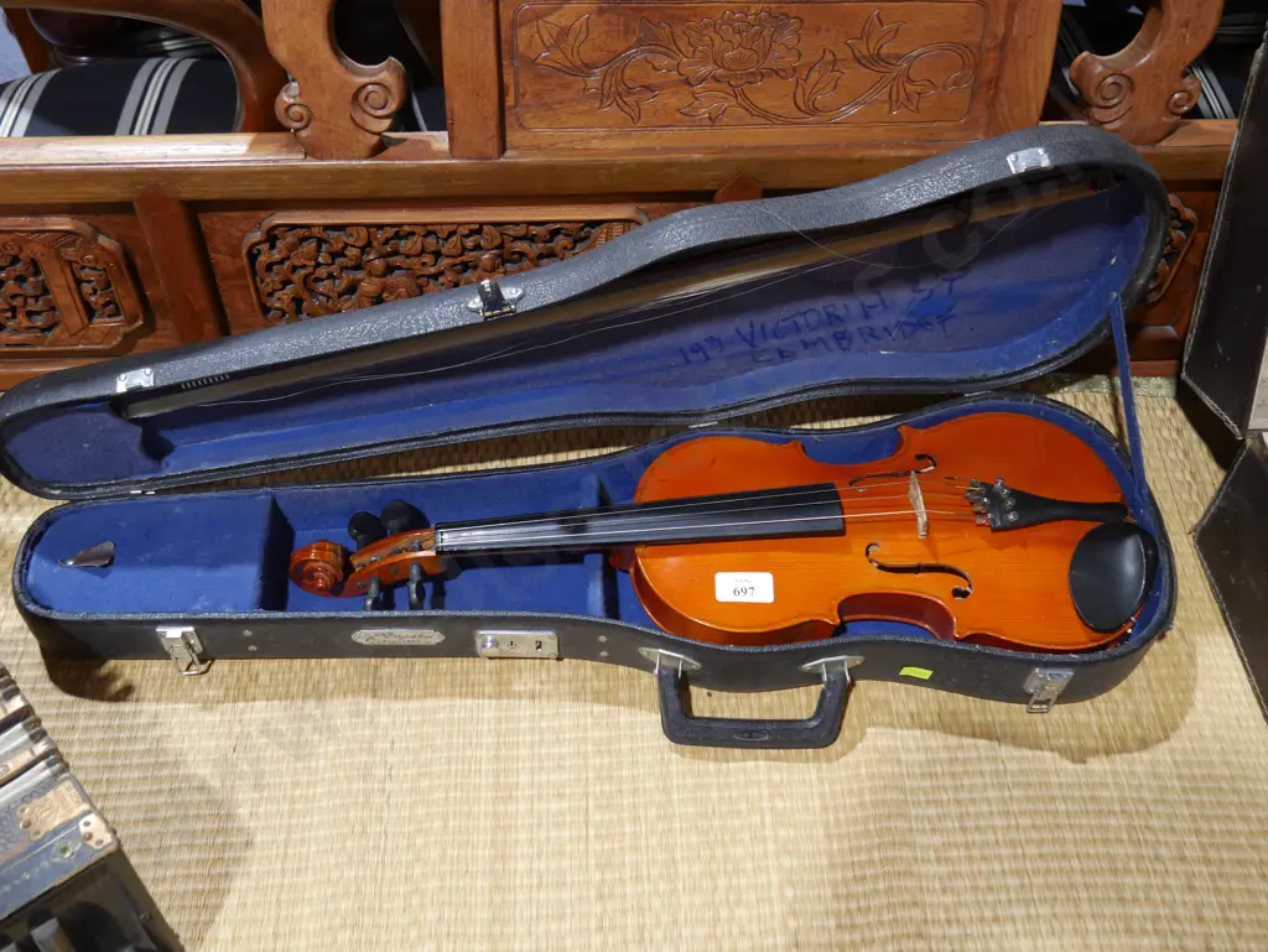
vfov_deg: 39.7
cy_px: 476
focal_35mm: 36
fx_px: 1319
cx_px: 634
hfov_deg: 51.3
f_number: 4
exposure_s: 1/60
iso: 500
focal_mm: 18
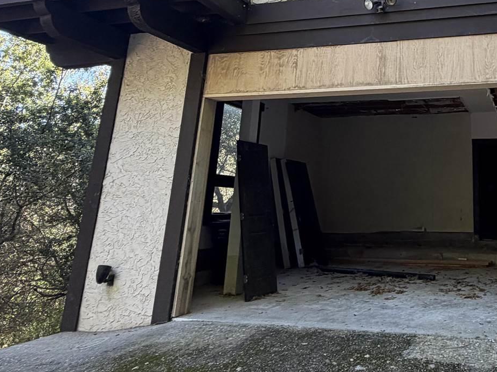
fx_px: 502
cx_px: 417
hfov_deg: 48.7
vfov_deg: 39.0
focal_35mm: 35
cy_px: 71
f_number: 2.2
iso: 64
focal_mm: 2.22
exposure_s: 1/121
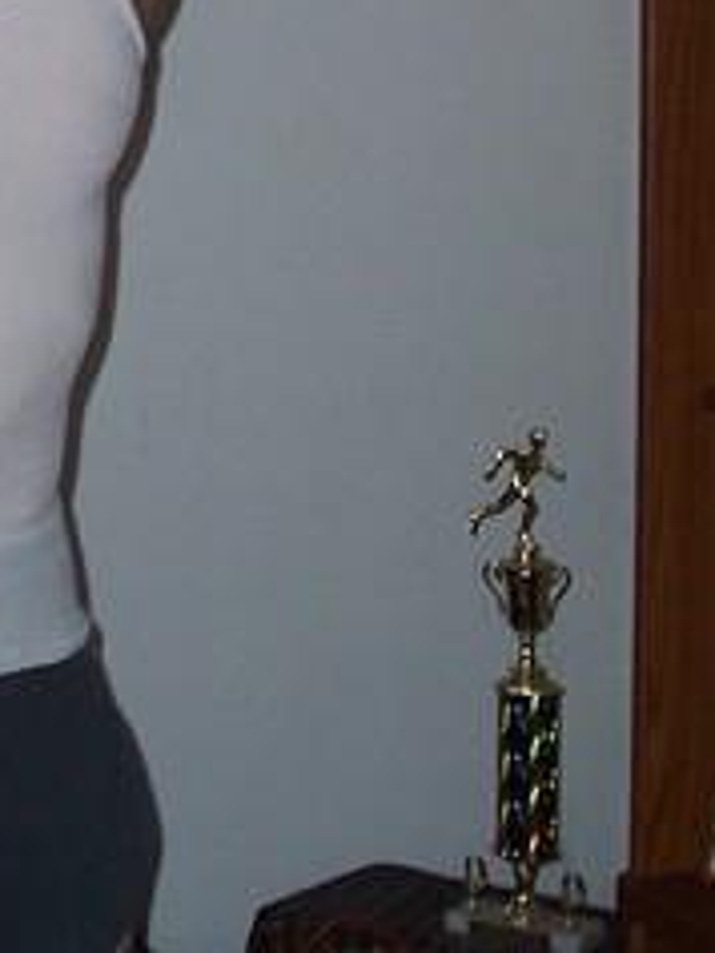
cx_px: -173
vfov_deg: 15.4
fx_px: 3412
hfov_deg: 11.7
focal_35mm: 124
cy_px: -141
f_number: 3
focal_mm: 7
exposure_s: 1/60
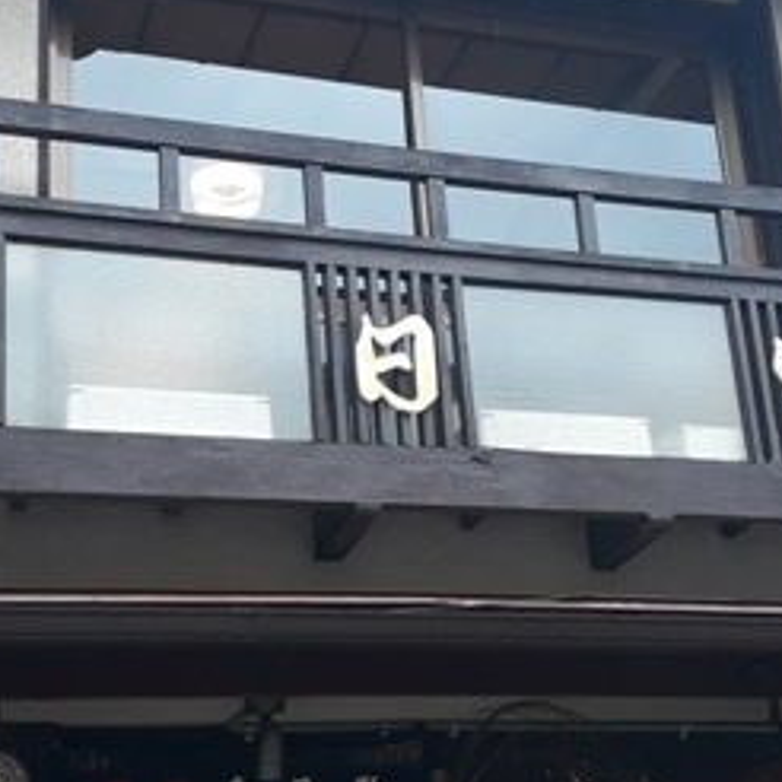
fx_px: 1585
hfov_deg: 27.7
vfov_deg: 27.7
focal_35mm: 62
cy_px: 464
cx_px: 423
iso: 64
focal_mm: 3.71
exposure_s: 1/120
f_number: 1.7
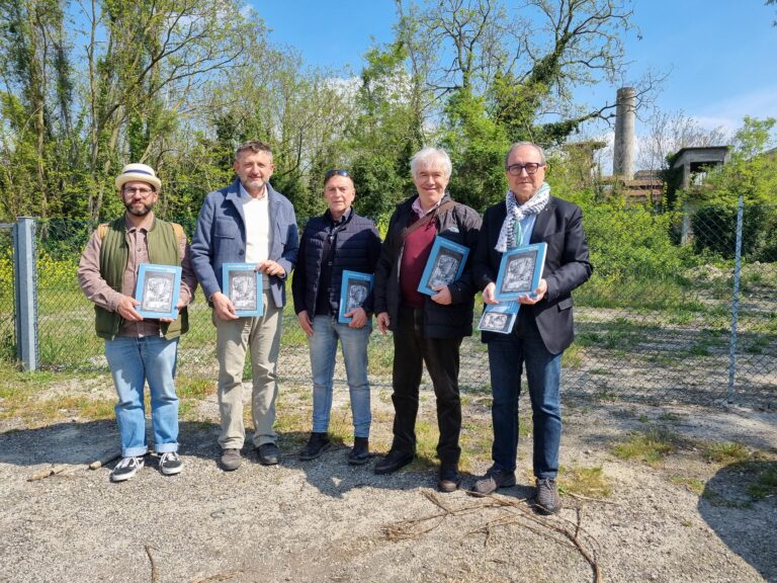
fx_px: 584
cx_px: 388
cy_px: 292
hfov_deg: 67.3
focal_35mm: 26
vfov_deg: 53.1
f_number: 1.8
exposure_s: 1/1948
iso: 50
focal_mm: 5.4
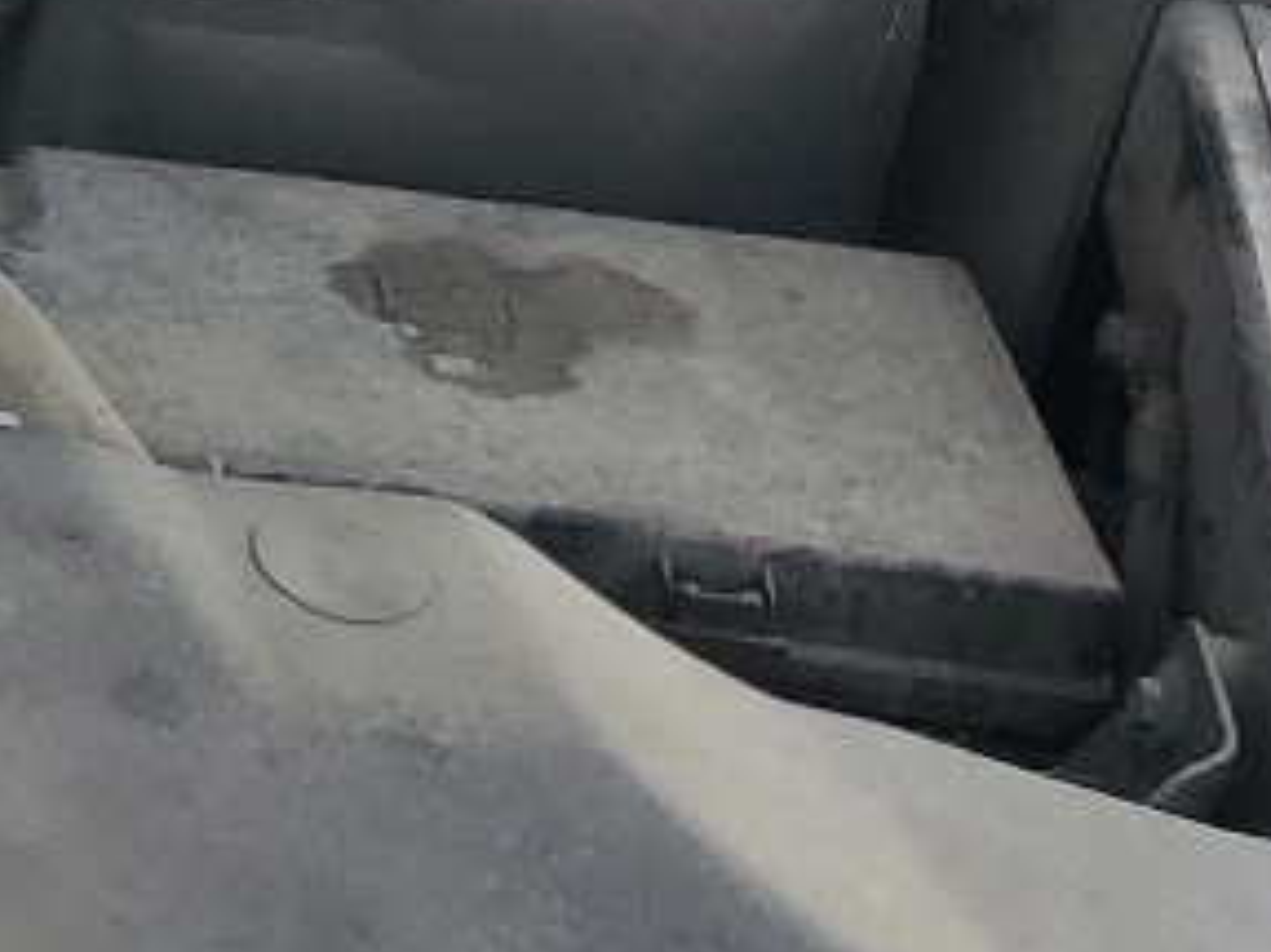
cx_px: -2064
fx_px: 5322
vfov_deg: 10.2
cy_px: 40
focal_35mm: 145
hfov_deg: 10.9
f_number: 1.5
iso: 50
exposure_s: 1/1111
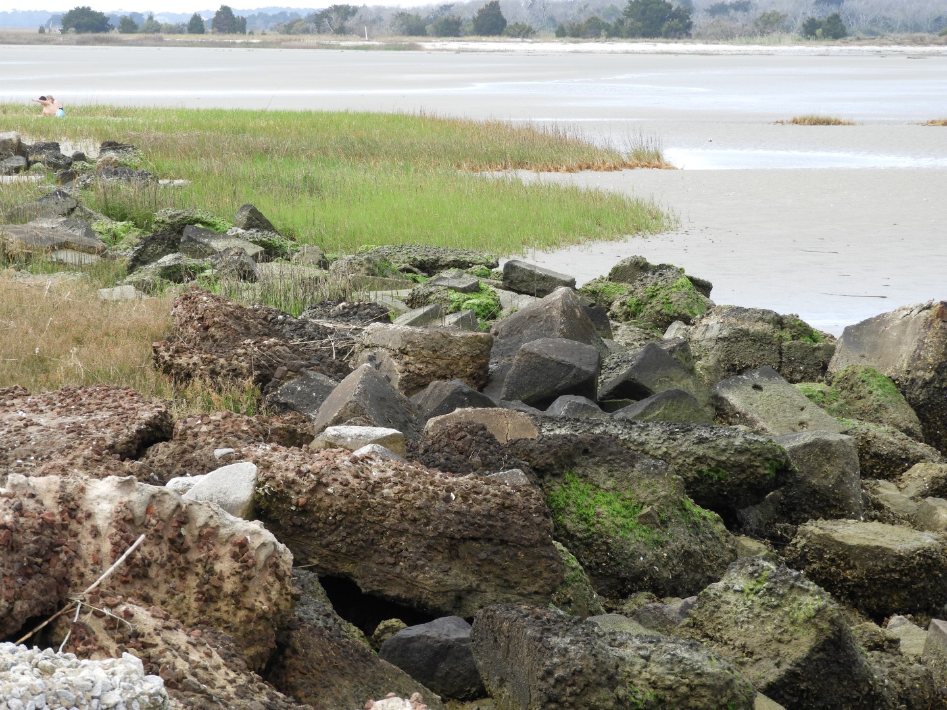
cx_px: 474
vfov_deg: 11.0
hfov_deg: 14.6
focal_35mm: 135
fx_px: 3693
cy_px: 355
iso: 100
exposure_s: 1/160
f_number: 5
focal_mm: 24.2
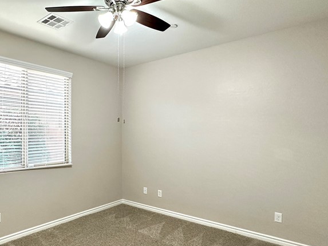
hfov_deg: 67.5
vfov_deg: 54.8
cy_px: 132
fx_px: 237
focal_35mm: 25
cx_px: 110
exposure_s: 1/120
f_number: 2.2
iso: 250
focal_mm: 2.22
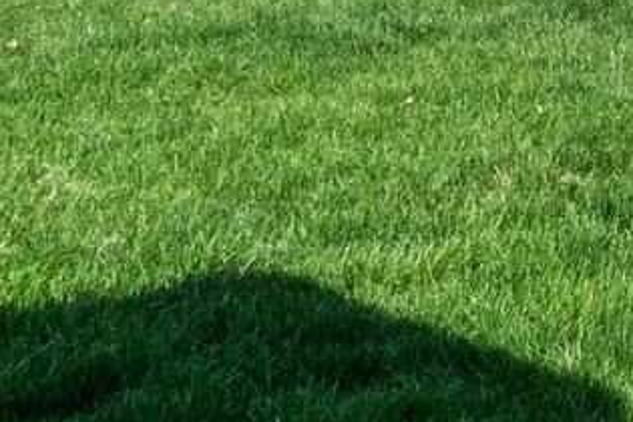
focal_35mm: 104
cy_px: -341
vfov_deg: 12.1
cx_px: 1381
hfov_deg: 14.8
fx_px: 1829
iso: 200
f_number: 8
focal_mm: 16
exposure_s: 1/640
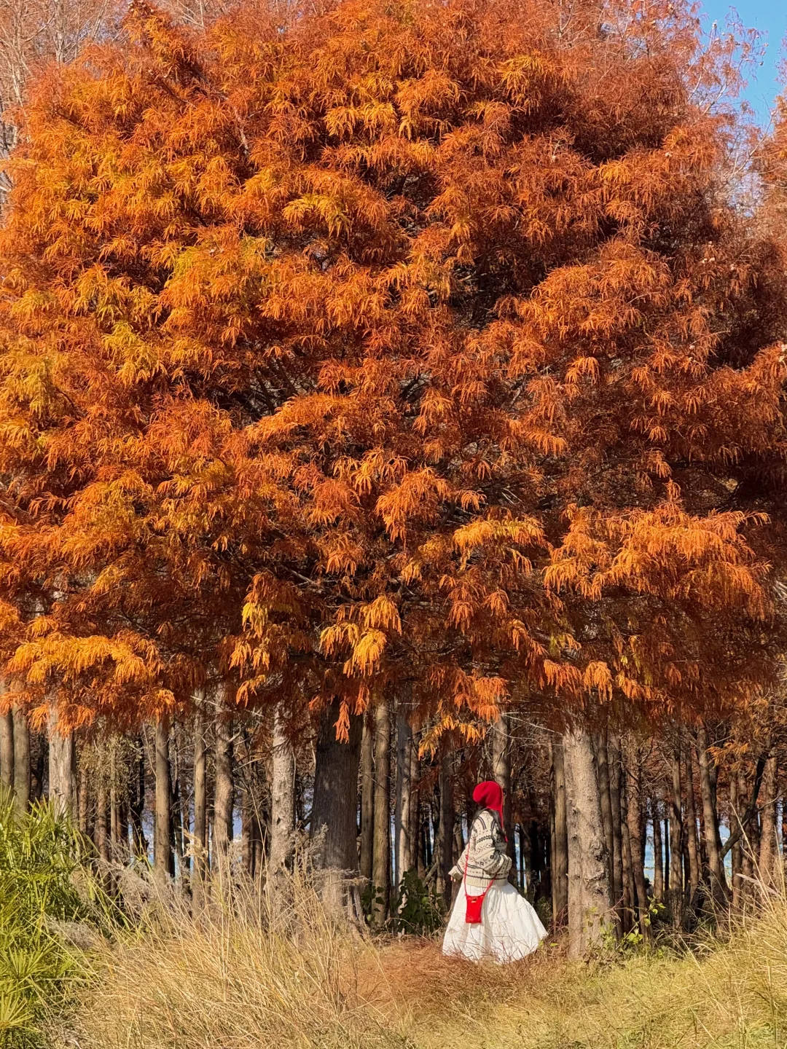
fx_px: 3638
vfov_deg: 16.4
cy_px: 524
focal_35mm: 120
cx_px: 394
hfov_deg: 12.3
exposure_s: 1/707
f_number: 2.8
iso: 64
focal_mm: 15.66
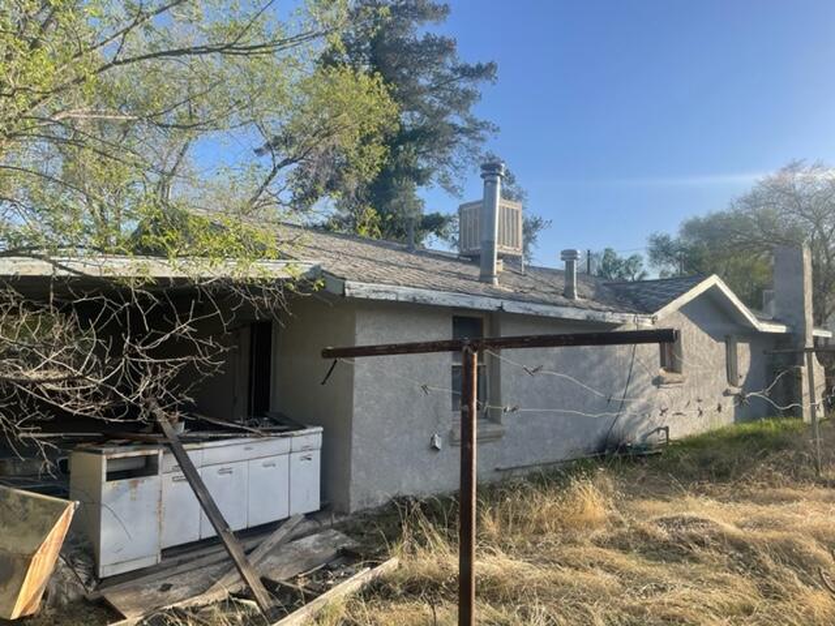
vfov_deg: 53.1
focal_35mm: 26
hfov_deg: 67.3
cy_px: 313
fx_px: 627
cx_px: 418
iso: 32
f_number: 1.6
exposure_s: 1/1453
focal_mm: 4.2
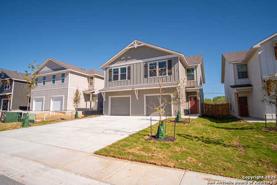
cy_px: 92
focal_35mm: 18
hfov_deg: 90.0
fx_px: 139
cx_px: 138
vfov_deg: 67.4
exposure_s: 1/500
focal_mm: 12
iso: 200
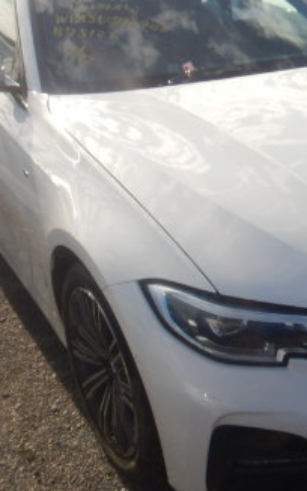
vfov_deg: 40.3
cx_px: 250
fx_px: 669
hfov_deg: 25.4
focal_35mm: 50
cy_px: 235
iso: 125
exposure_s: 1/500
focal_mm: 4.3
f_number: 2.8
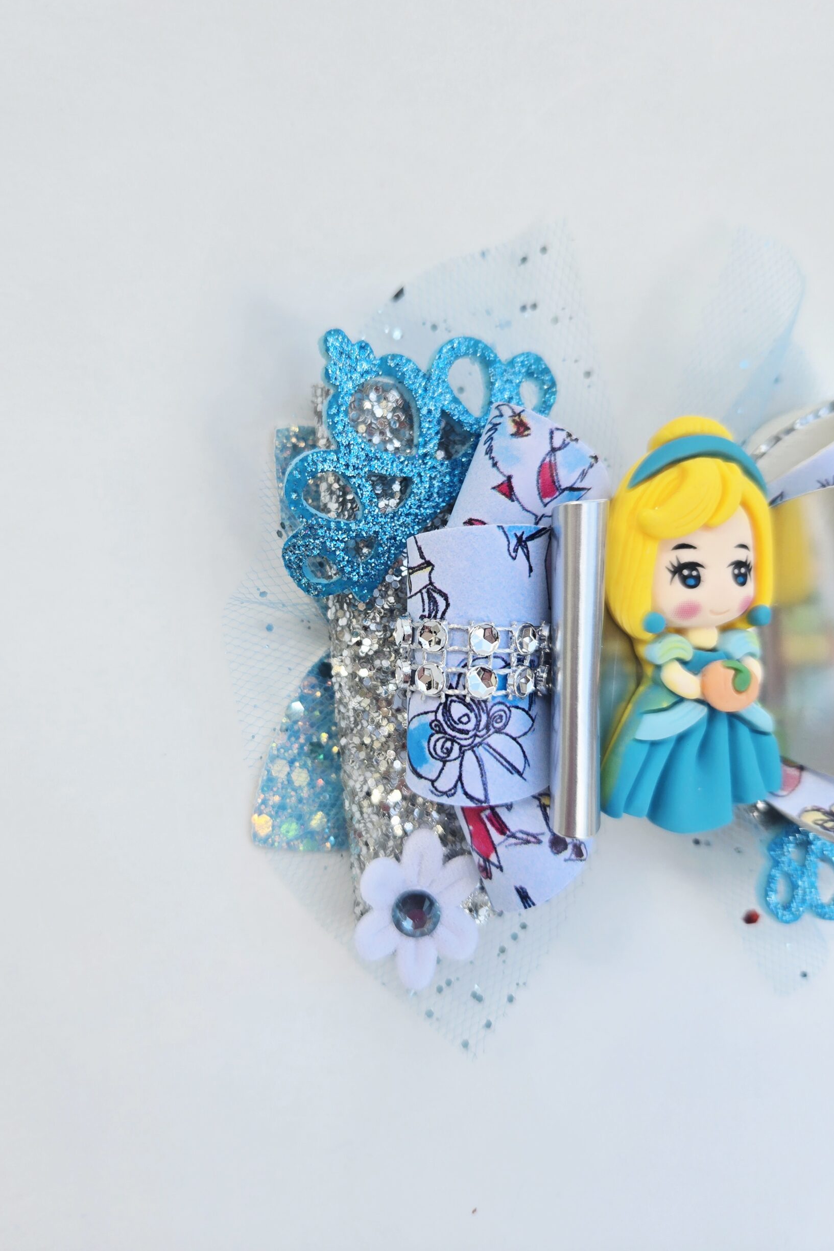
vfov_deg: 71.5
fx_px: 869
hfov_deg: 51.1
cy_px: 599
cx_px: 355
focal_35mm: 25
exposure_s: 1/370
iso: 25
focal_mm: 5.4
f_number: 1.8
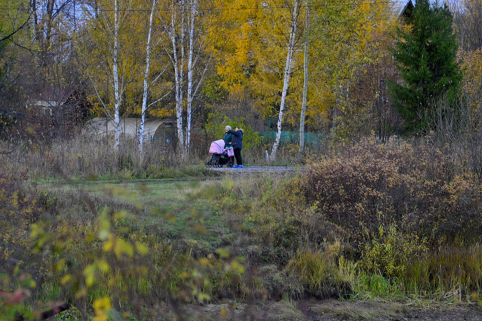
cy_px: 143
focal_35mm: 244
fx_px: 3261
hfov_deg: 8.5
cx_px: 210
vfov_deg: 5.6
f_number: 5.6
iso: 280
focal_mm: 105
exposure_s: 1/100
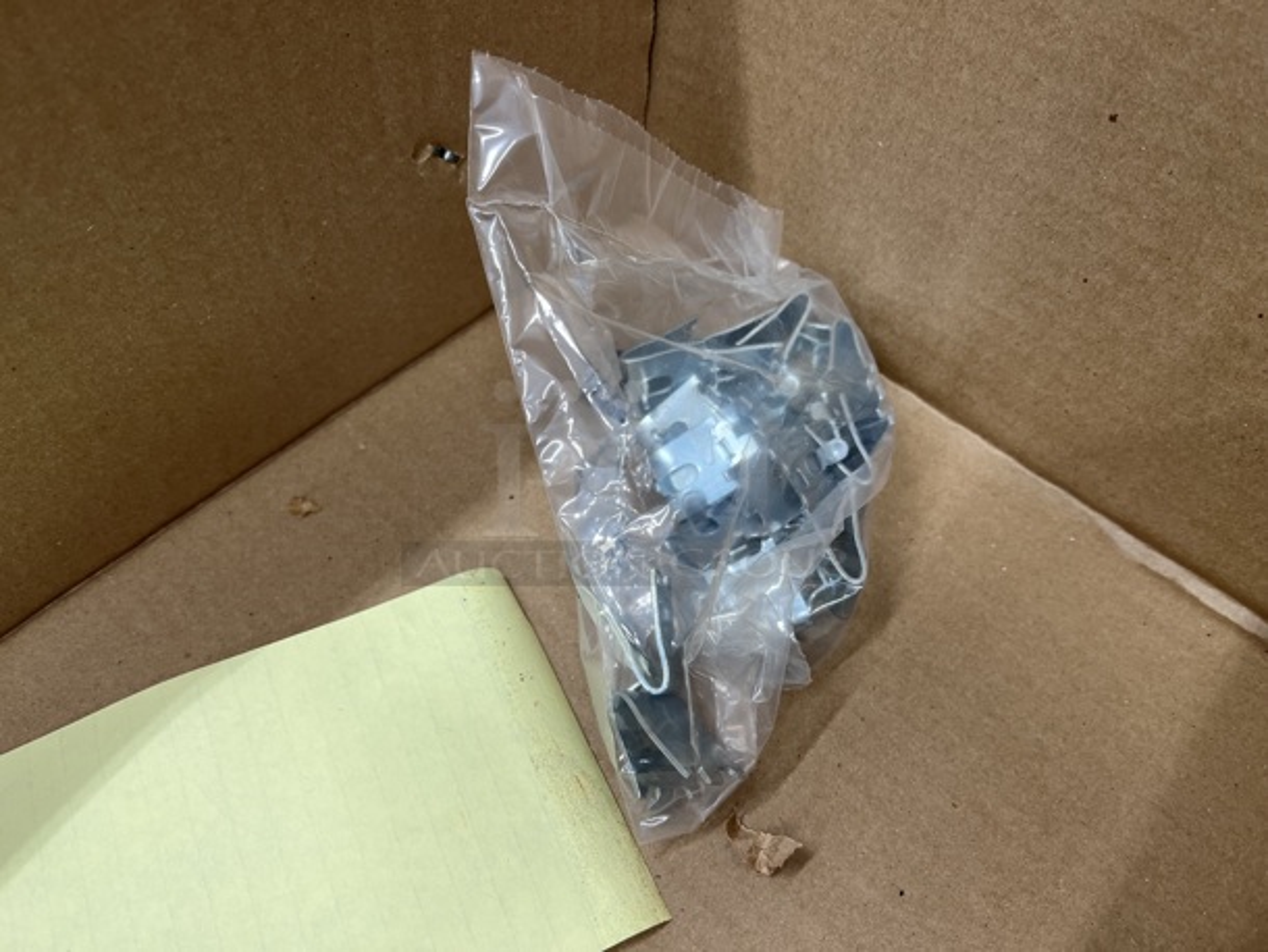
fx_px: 953
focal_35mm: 26
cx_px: 634
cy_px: 476
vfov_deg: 53.1
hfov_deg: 67.3
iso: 64
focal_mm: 5.7
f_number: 1.5
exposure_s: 1/60
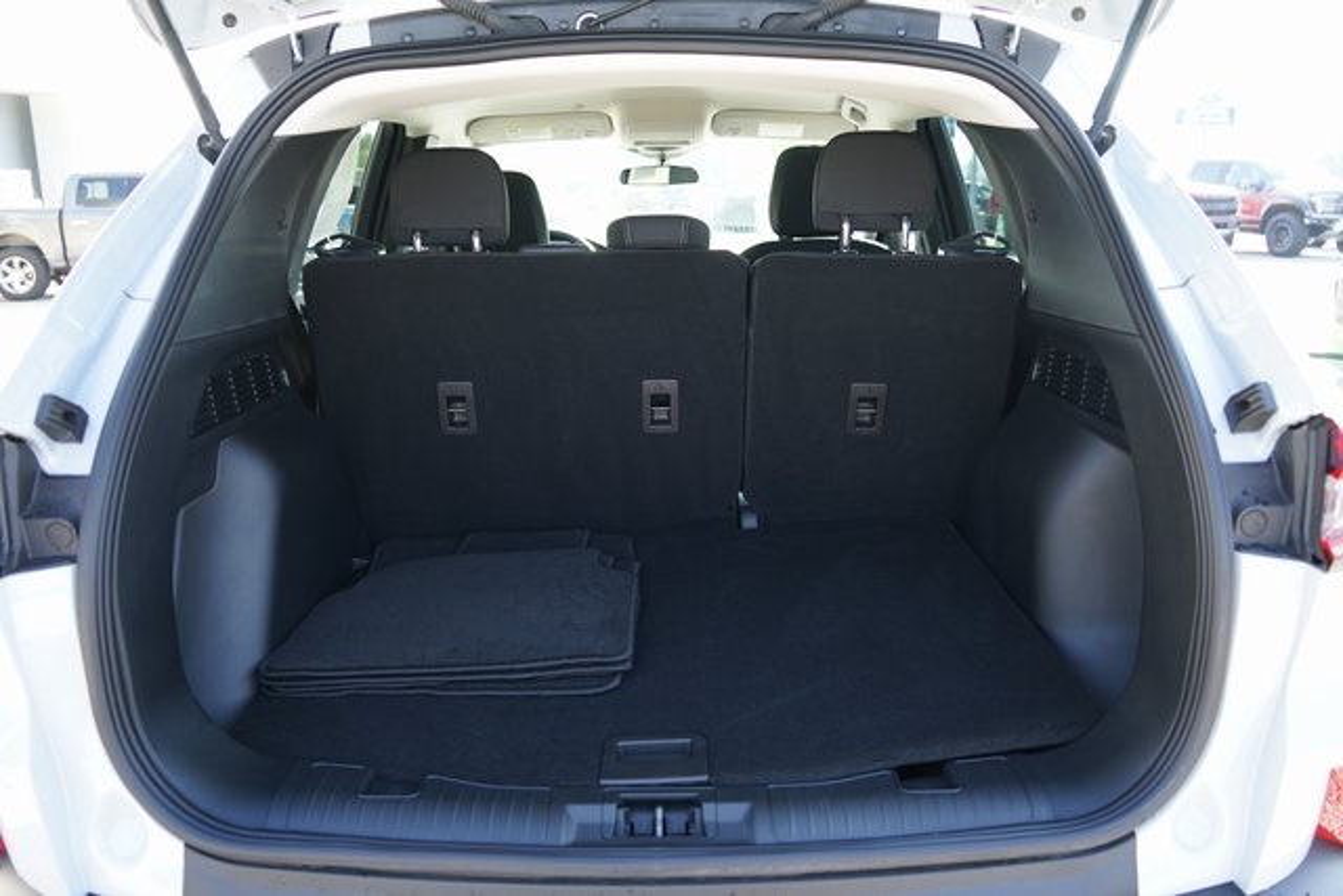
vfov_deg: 46.4
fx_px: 1045
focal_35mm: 28
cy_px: 448
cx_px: 672
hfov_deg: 65.5
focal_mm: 28
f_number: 4
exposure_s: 1/60
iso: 160
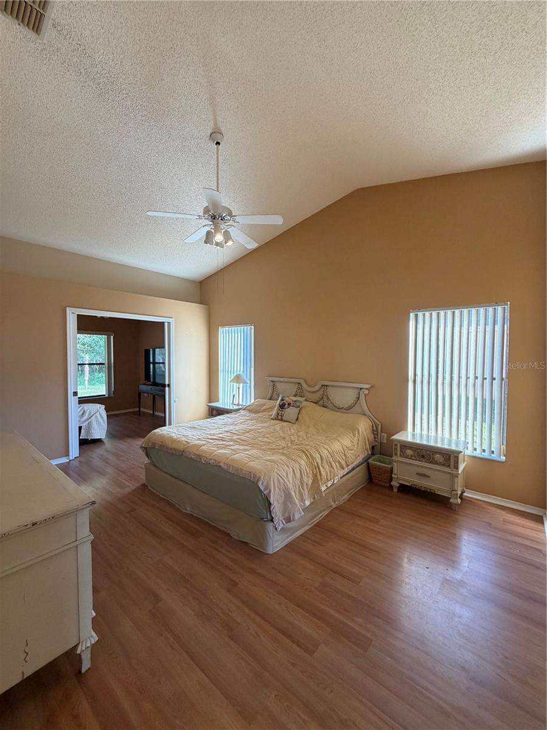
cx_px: 274
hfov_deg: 85.7
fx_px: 295
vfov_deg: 102.1
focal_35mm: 14
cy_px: 365
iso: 200
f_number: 2.2
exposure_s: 1/120
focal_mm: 2.22
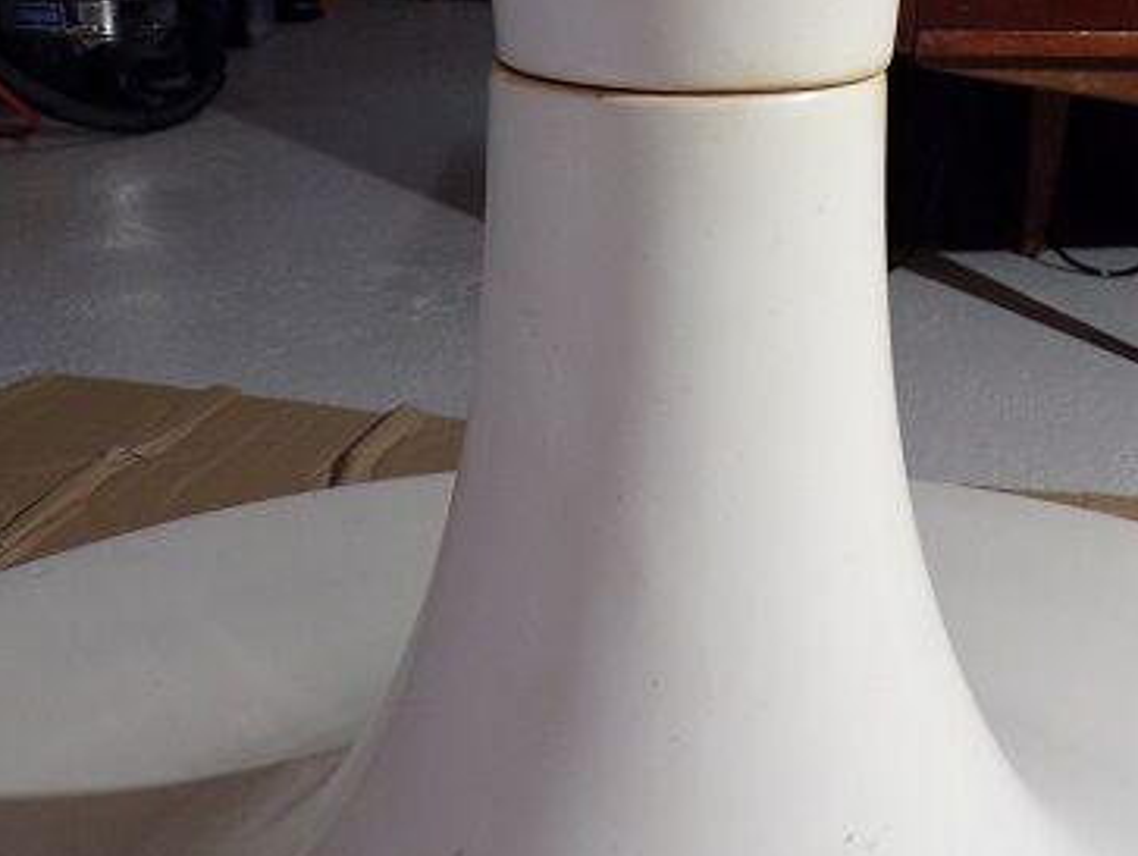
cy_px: 251
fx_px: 1448
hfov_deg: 42.7
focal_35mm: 44
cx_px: 683
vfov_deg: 32.5
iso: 184
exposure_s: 1/34
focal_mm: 4.3
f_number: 3
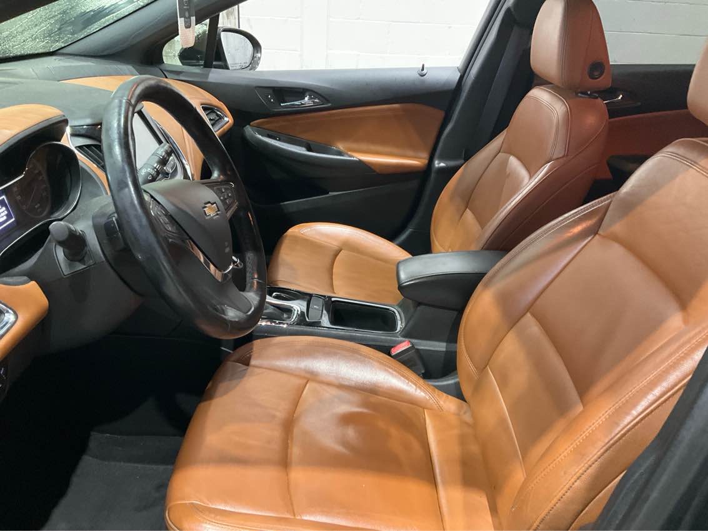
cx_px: 354
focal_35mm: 29
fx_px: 593
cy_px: 266
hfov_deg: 61.7
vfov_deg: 48.2
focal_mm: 3
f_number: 1.8
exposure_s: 1/30
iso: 320
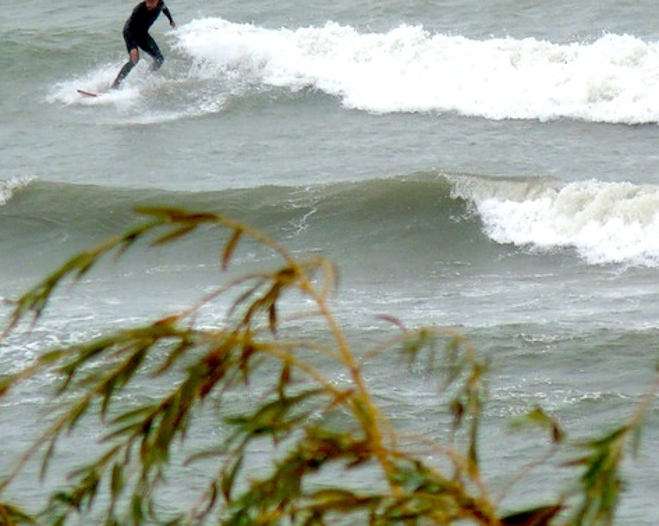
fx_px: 24818
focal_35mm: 1273
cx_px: 397
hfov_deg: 1.5
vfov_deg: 1.2
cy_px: -11
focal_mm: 85.7
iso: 100
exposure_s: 1/320
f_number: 5.6
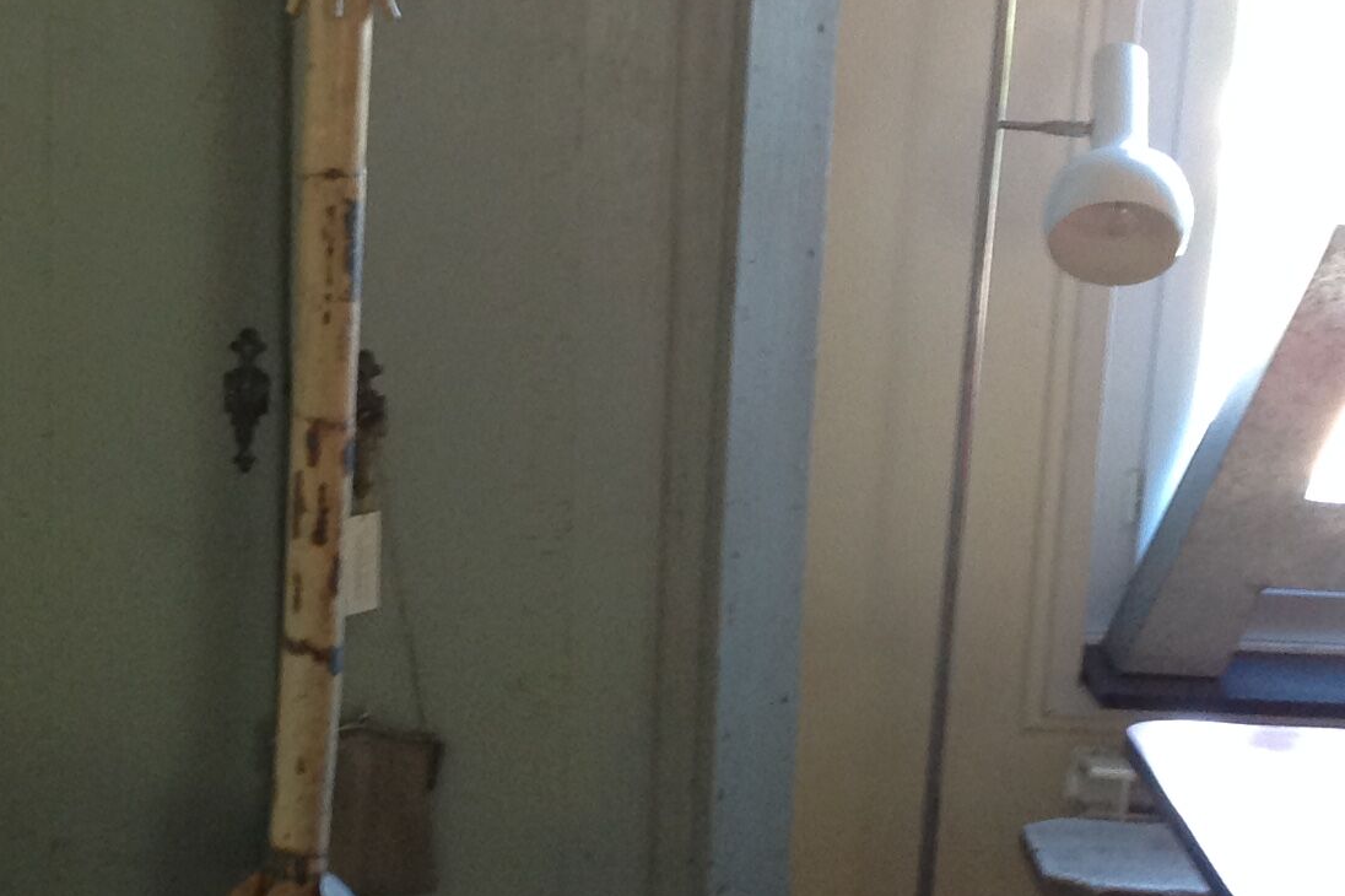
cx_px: 304
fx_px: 3212
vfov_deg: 15.9
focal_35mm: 86
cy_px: 469
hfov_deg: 23.4
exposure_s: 1/15
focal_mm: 4.28
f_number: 2.4
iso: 125
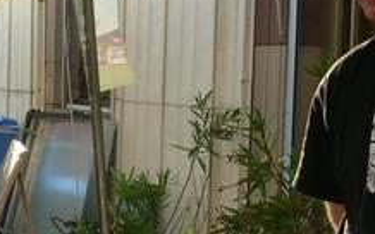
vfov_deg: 11.8
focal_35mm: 109
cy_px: 263
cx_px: 114
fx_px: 1113
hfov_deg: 19.0
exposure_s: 1/338
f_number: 2.8
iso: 50
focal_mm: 5.8
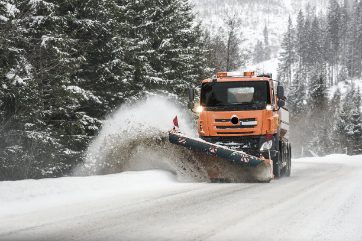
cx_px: 181
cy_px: 120
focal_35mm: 105
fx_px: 1056
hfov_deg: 19.5
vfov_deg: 13.0
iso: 400
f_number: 3.5
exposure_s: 1/640
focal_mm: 105
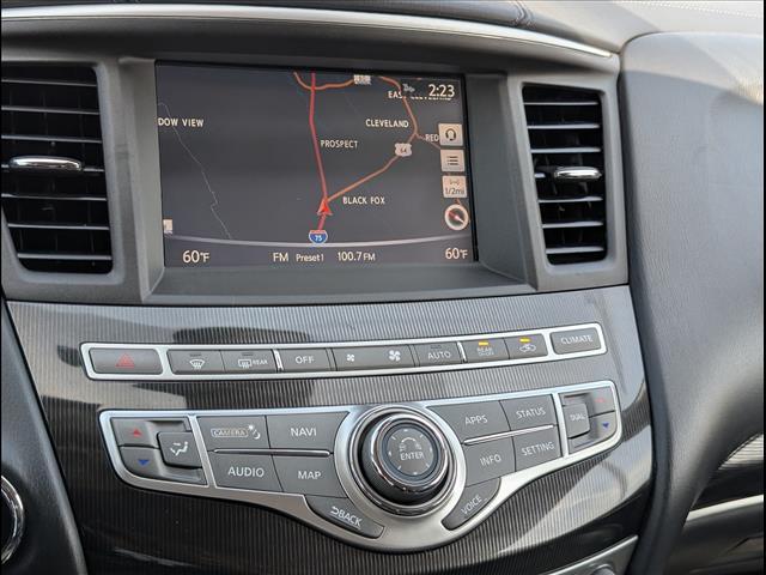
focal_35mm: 49
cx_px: 383
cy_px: 288
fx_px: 1084
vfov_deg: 29.7
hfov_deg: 38.9
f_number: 1.68
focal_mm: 6.9
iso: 145
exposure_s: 1/667
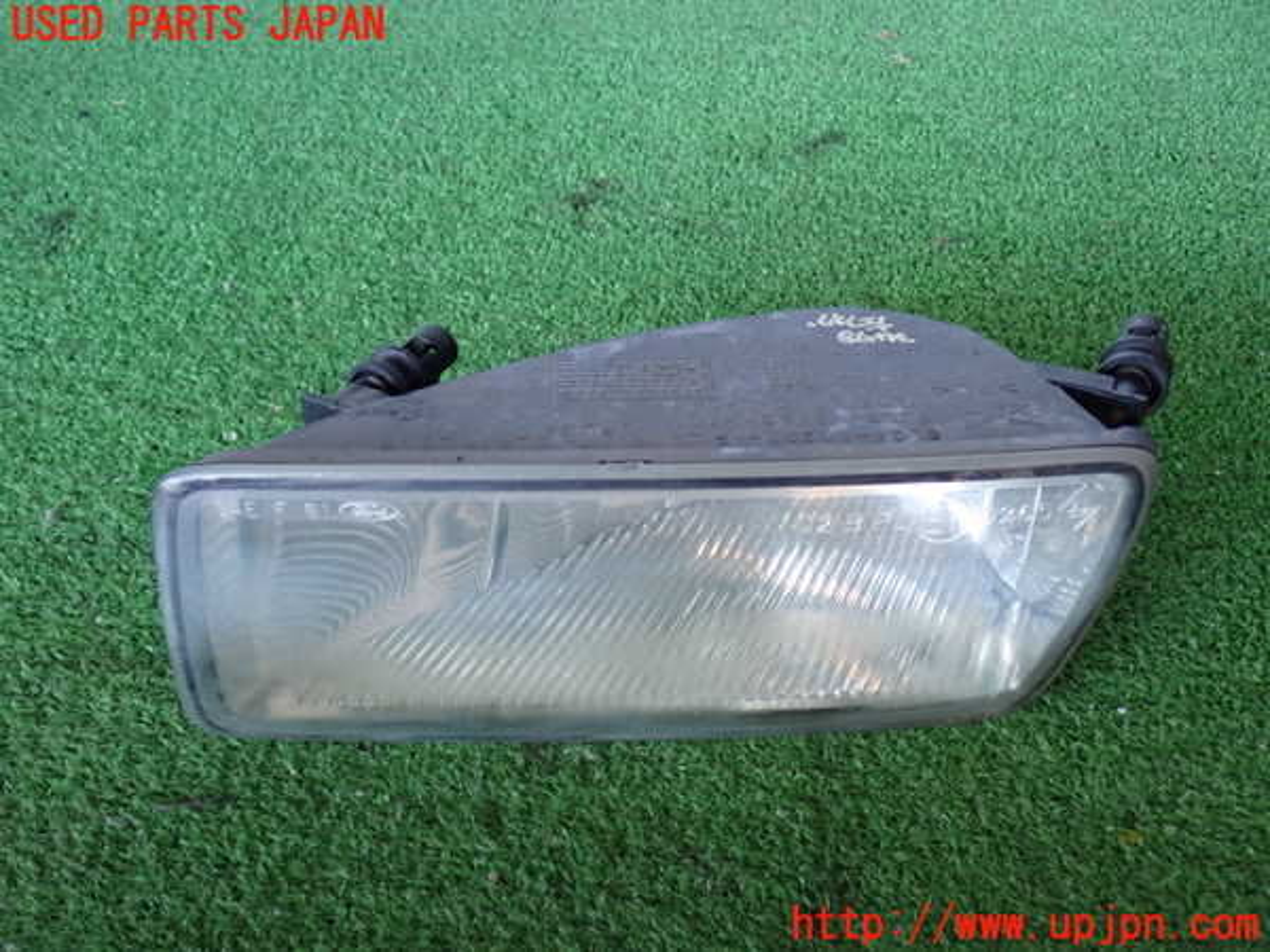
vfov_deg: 39.7
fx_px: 1321
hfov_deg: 51.4
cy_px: 476
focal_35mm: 36
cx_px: 635
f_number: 2.5
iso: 200
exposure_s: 1/40
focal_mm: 6.37
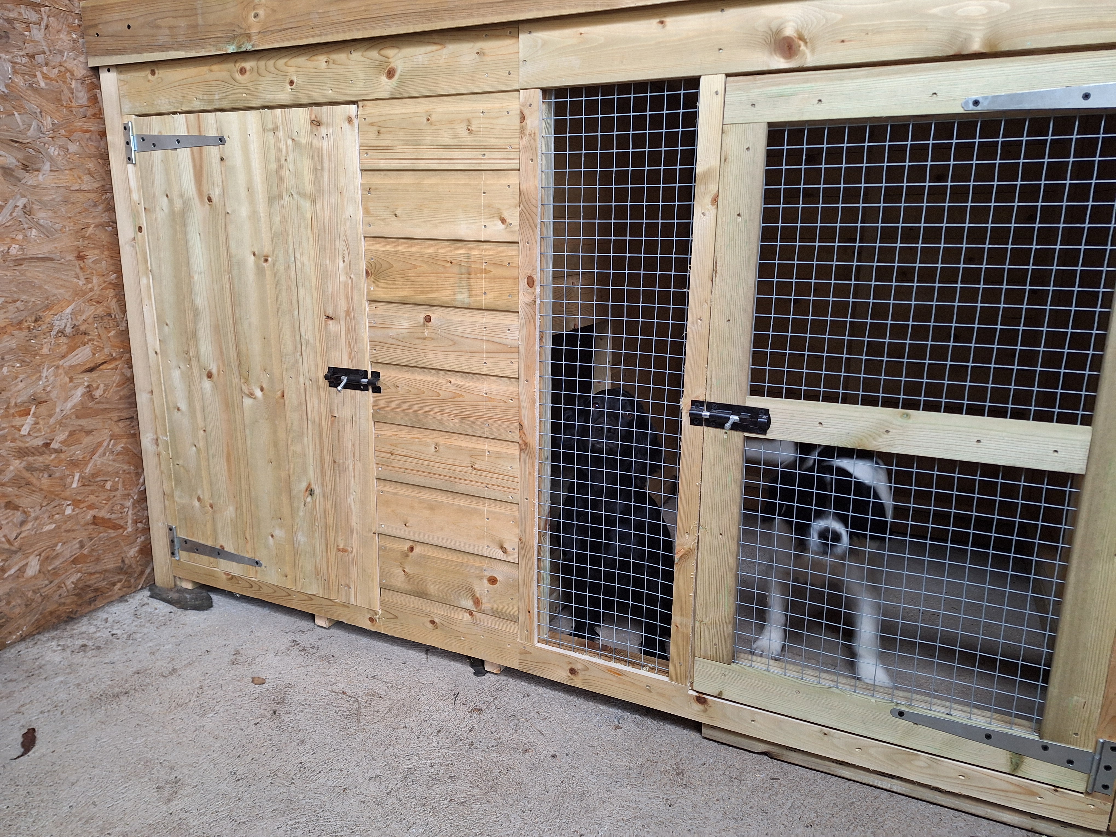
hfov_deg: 73.9
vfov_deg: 58.9
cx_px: 558
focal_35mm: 23
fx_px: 742
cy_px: 418
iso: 200
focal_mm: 5.54
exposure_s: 1/50
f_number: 1.8
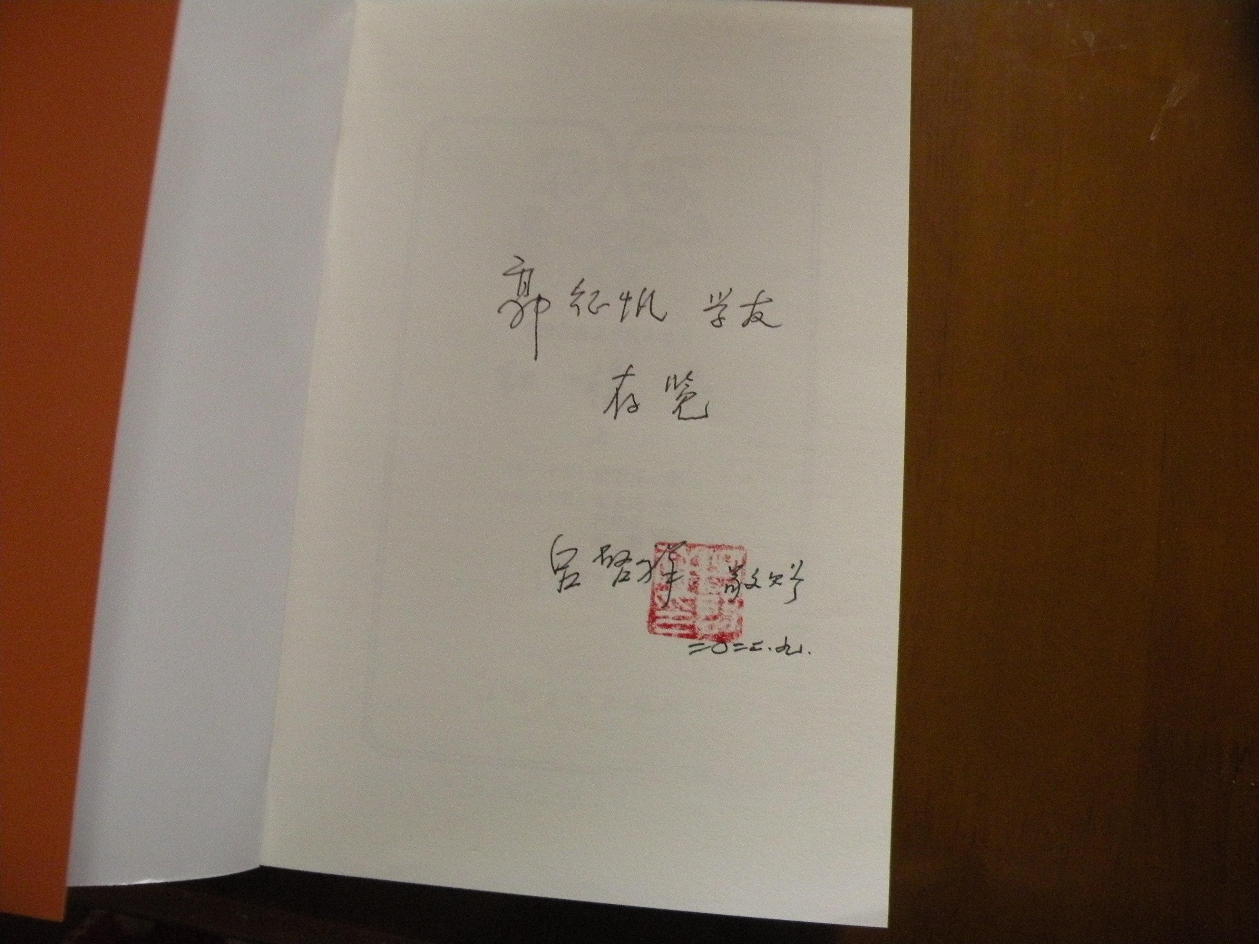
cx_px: 630
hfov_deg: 63.4
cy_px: 472
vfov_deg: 49.7
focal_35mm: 28
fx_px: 1018
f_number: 2.8
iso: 400
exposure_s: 1/60.5
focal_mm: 5
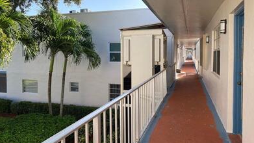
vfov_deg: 40.0
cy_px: 55
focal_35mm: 29
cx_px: 128
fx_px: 195
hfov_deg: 66.1
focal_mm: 4.25
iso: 32
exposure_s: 1/522
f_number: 1.8
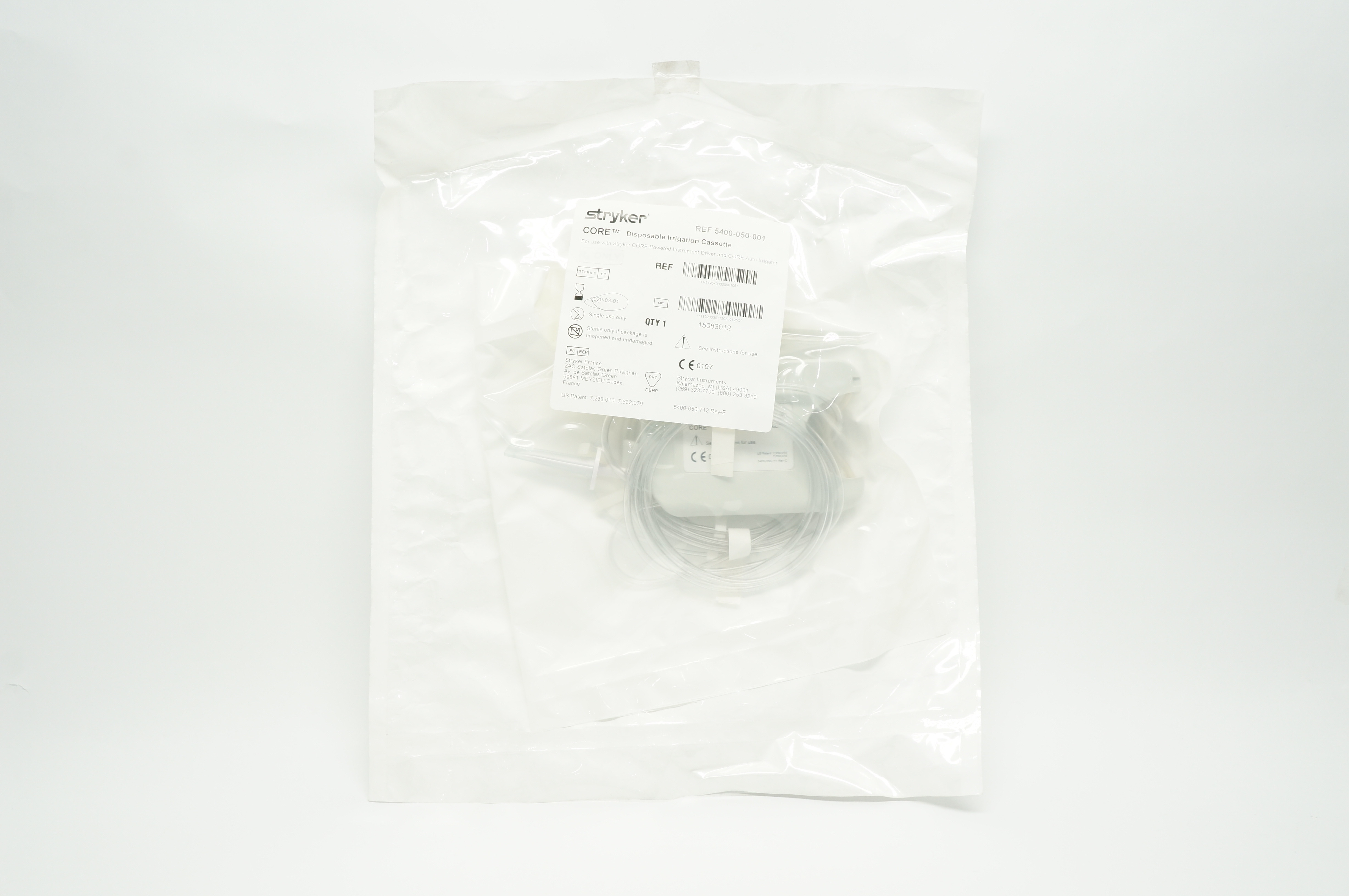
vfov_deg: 41.6
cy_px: 448
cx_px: 674
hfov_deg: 59.5
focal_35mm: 32
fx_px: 1179
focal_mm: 21
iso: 400
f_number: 8
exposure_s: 1/30
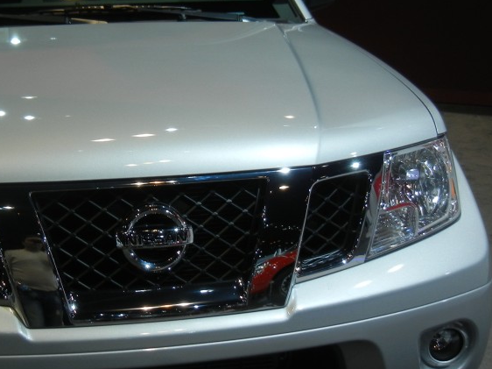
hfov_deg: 30.5
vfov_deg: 23.6
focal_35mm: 62
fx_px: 881
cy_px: 136
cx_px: 102
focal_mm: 6.2
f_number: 3.6
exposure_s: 1/139
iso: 160
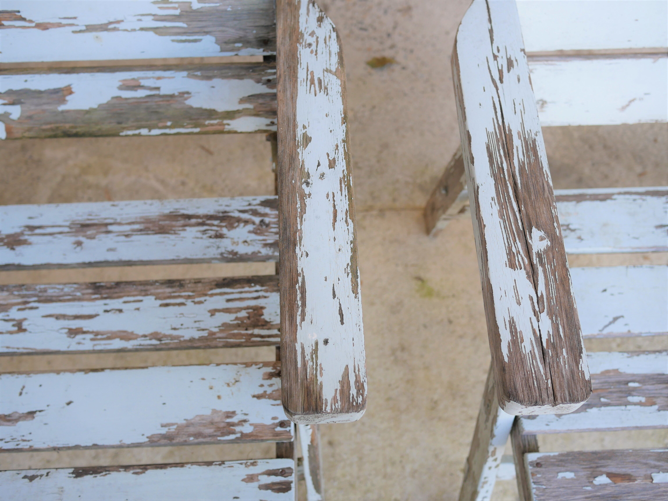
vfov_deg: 36.0
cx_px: 334
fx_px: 772
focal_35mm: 40
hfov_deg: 46.8
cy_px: 250
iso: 200
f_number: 2.8
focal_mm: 20
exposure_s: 1/250
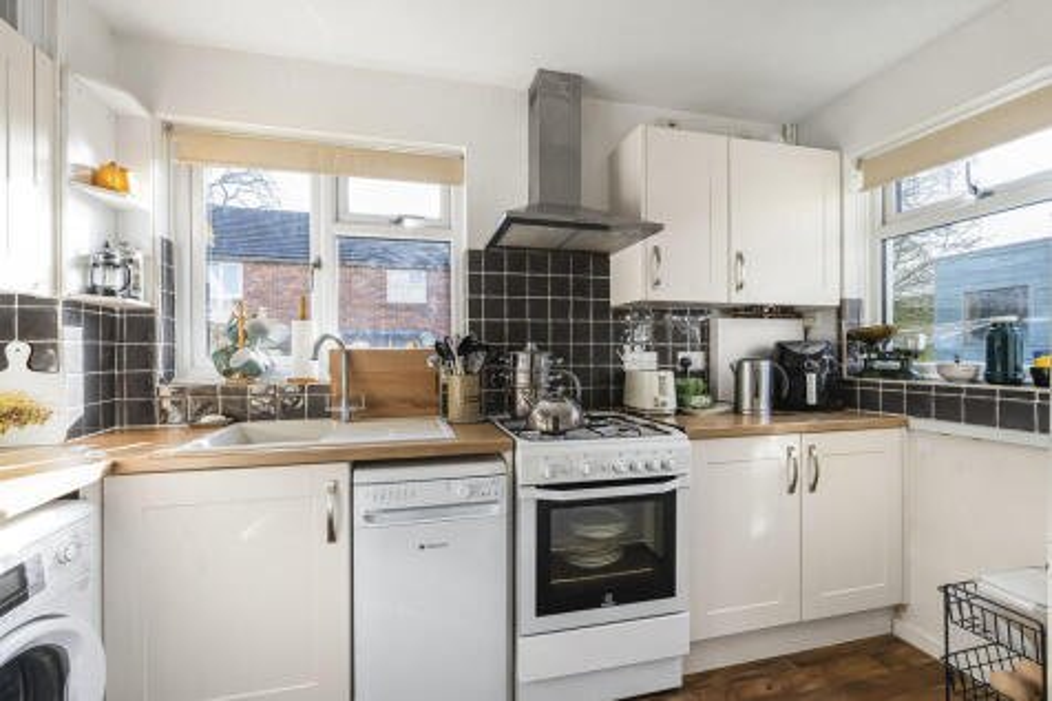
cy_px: 350
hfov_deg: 95.0
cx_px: 526
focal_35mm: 16
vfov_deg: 72.0
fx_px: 482
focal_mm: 16.5
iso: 250
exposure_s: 1/50
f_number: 8
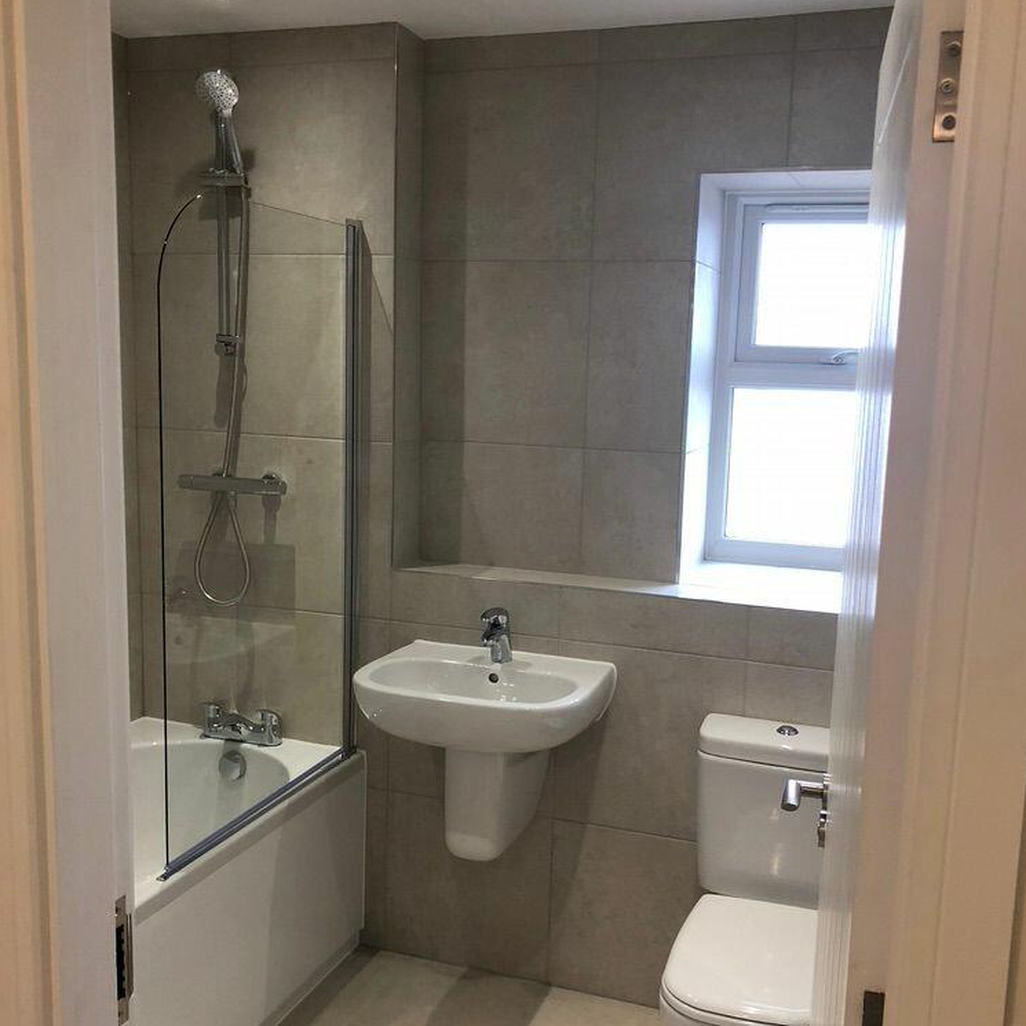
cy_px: 543
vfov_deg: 48.4
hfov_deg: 48.4
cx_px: 525
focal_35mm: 34
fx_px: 1140
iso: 40
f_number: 1.8
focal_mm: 3.99
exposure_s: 1/33
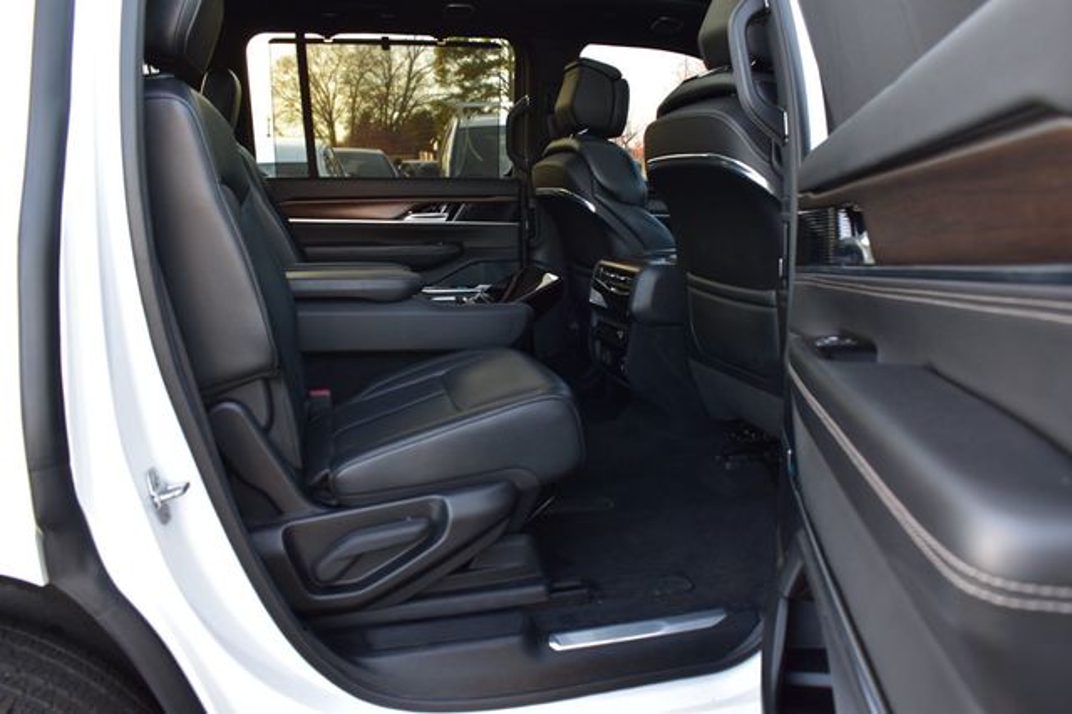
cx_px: 536
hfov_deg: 67.4
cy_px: 357
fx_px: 804
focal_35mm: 27
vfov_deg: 47.9
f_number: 6.3
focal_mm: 18
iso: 400
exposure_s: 1/20
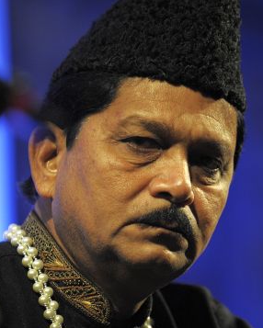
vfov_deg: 6.1
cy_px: 216
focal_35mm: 315
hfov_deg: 4.9
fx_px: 3062
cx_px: 162
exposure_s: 1/100
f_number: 3.2
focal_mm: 200
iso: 1600
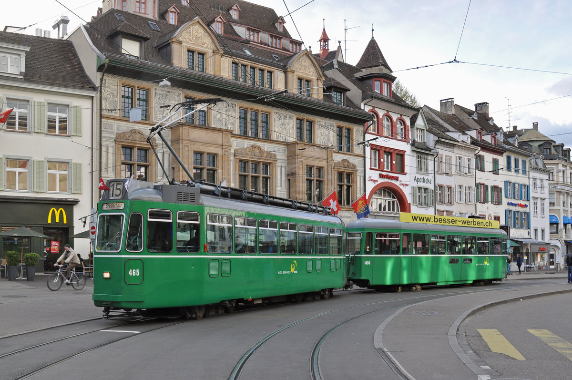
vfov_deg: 36.8
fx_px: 571
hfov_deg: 53.2
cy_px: 190
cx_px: 286
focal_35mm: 36
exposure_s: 1/100
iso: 400
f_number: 11
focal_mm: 24
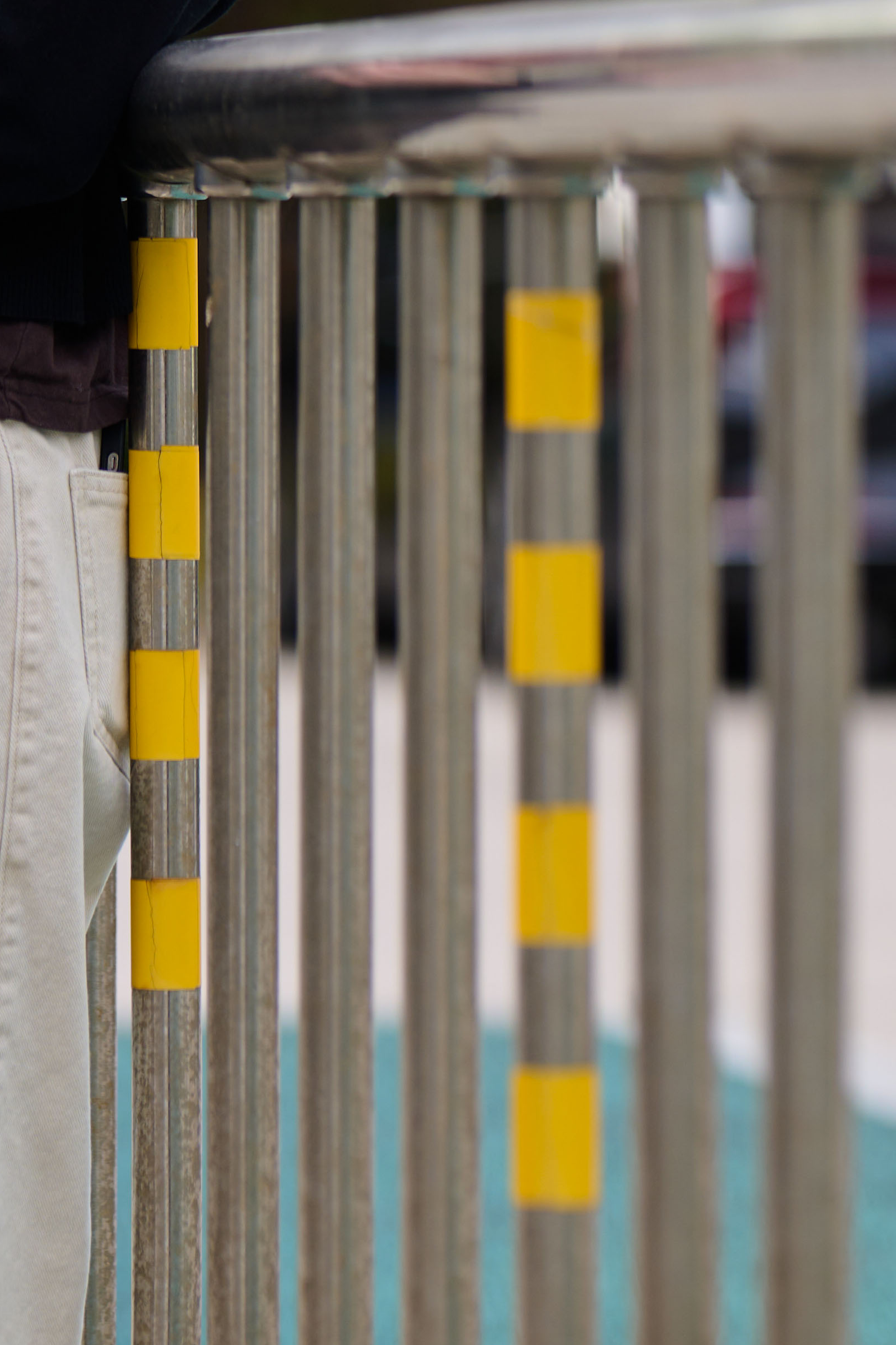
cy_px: -930
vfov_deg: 7.0
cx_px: -42
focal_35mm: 290
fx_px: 10827
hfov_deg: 4.7
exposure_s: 1/640
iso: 125
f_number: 2
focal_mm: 85
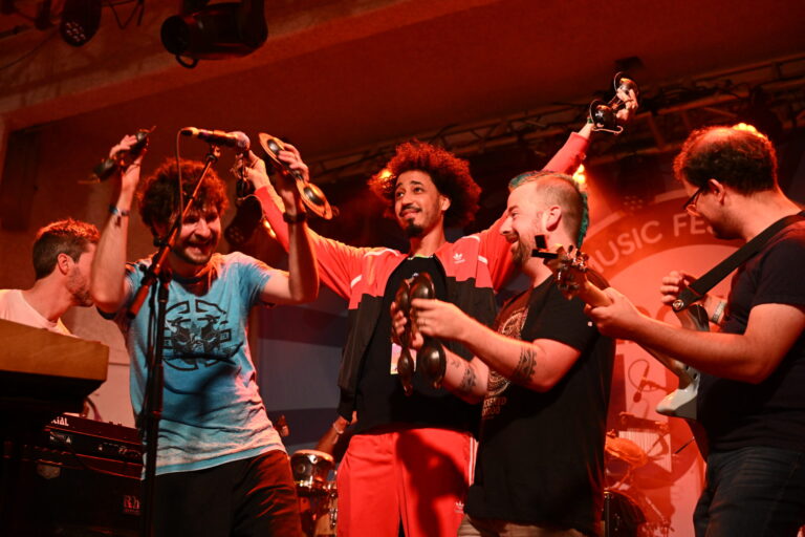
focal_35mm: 55
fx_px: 1230
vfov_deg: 24.6
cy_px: 268
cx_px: 402
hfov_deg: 36.2
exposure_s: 1/125
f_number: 4
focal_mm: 55
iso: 3200
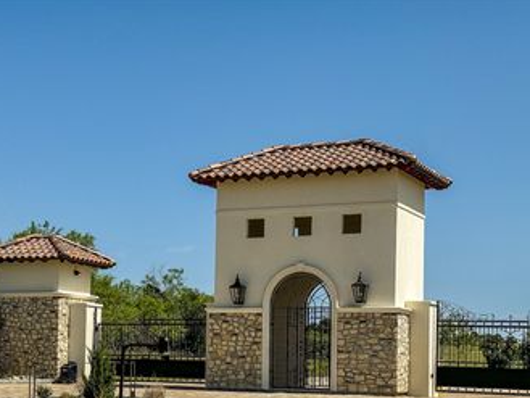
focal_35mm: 73
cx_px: 161
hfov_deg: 26.5
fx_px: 1118
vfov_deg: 20.0
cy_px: 299
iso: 64
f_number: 1.8
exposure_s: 1/8000
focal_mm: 6.76
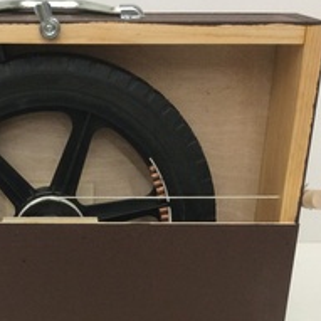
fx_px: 745
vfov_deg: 23.8
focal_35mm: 71
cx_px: 52
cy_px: 280
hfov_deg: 23.9
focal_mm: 3.3
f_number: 2.4
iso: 80
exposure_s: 1/24
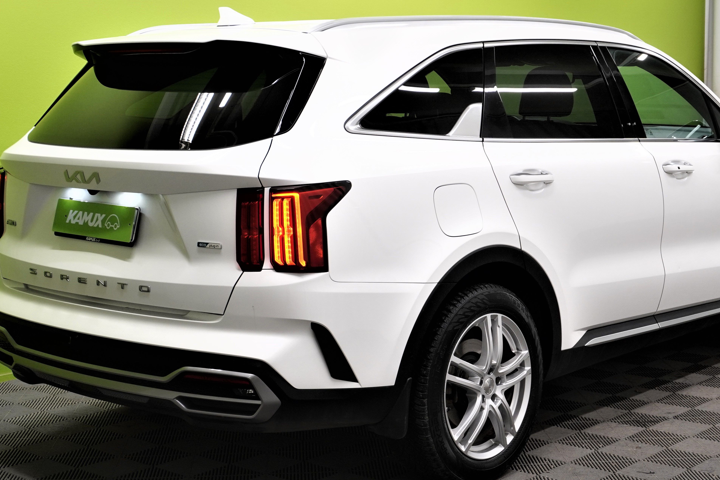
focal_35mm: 64
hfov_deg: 31.5
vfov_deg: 21.3
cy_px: 210
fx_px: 1276
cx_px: 422
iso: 320
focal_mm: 27
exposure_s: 1/20
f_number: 7.1
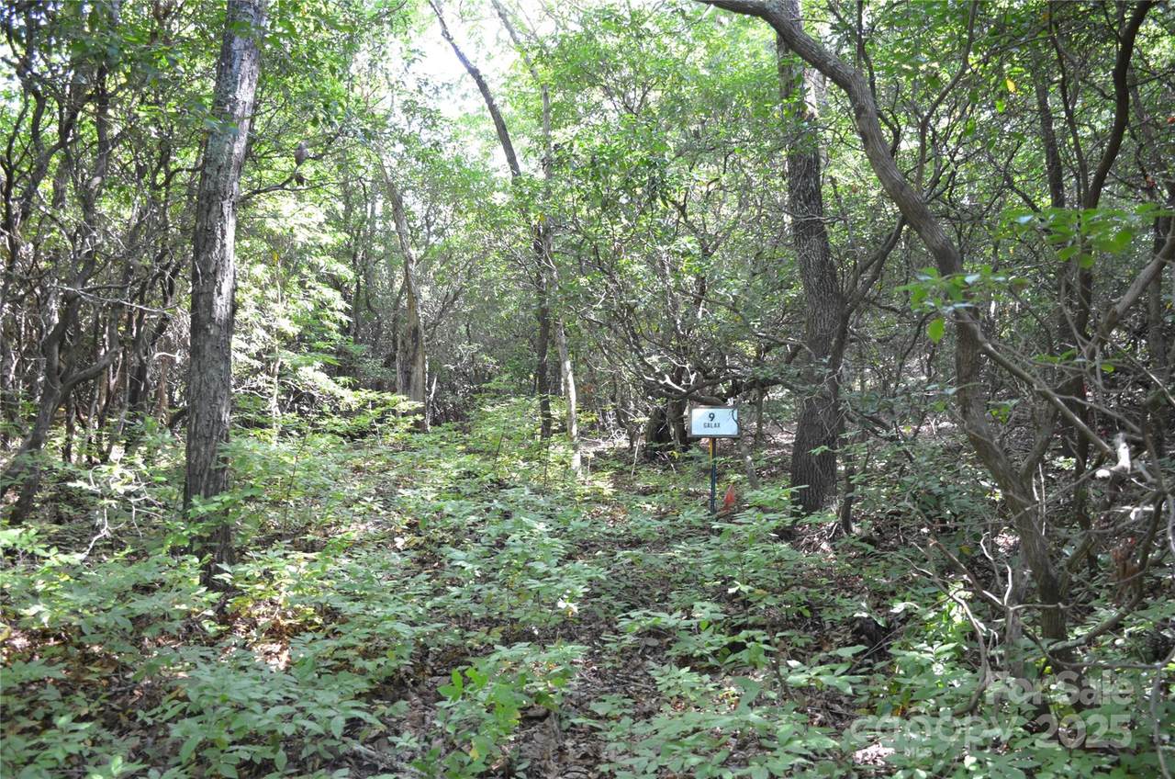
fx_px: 879
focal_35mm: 27
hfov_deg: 67.5
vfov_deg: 47.7
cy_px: 390
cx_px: 588
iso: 400
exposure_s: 1/40
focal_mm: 18
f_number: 3.5
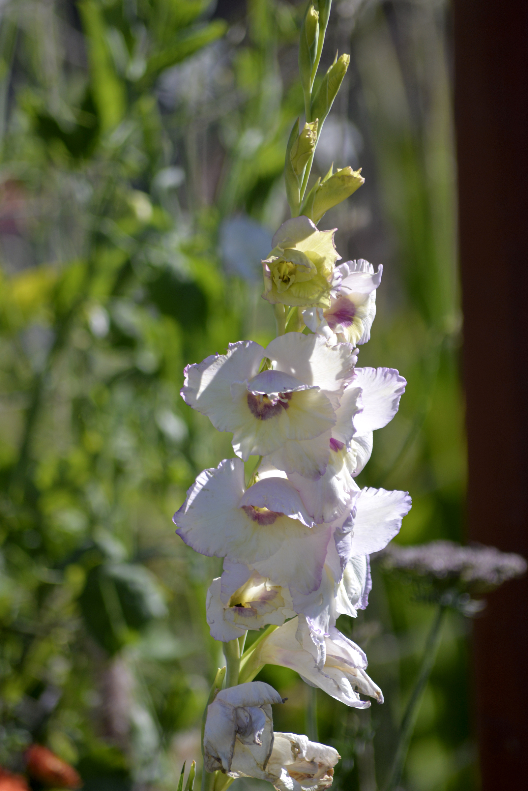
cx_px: 264
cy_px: 396
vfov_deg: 6.9
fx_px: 6594
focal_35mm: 300
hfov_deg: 4.6
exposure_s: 1/1600
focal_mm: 300
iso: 400
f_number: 5.6
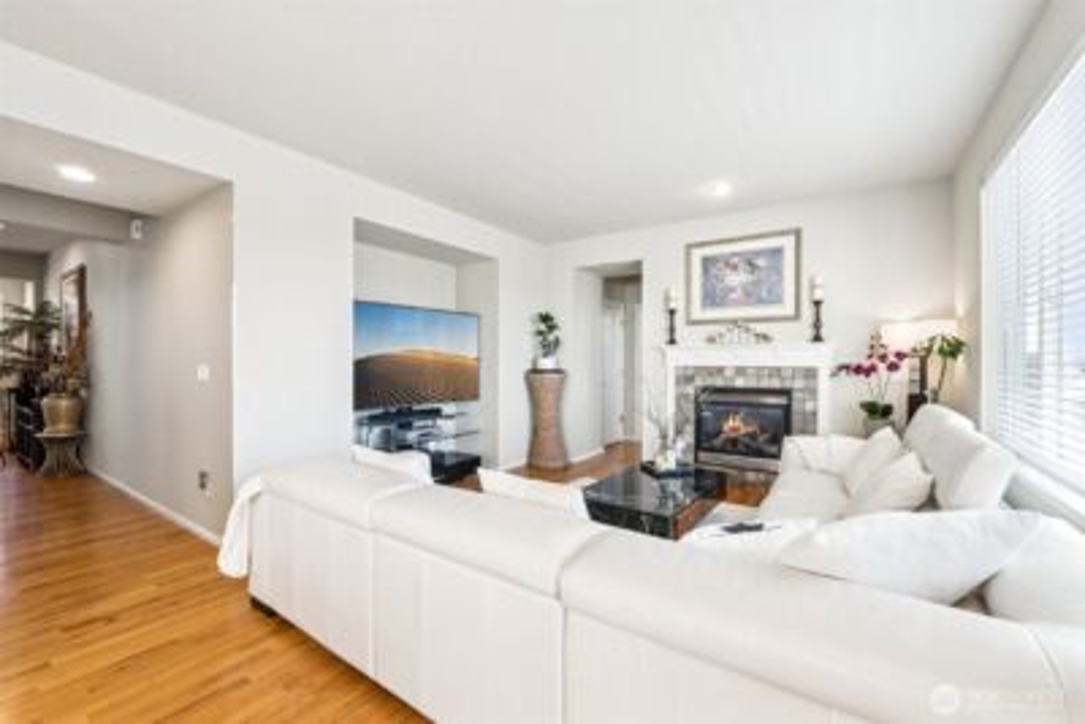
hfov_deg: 100.4
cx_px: 542
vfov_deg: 77.4
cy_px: 362
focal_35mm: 15
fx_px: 452
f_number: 9
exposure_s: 1/6
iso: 200
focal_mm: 10
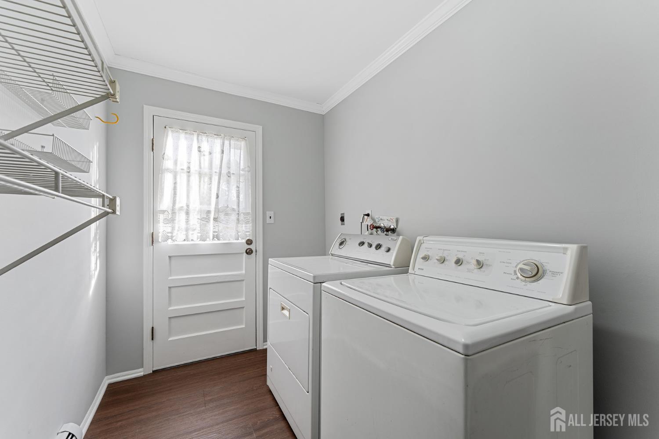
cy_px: 220
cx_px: 330
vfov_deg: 81.2
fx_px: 256
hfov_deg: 104.3
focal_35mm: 14
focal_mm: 14
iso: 400
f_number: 9
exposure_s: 1/6
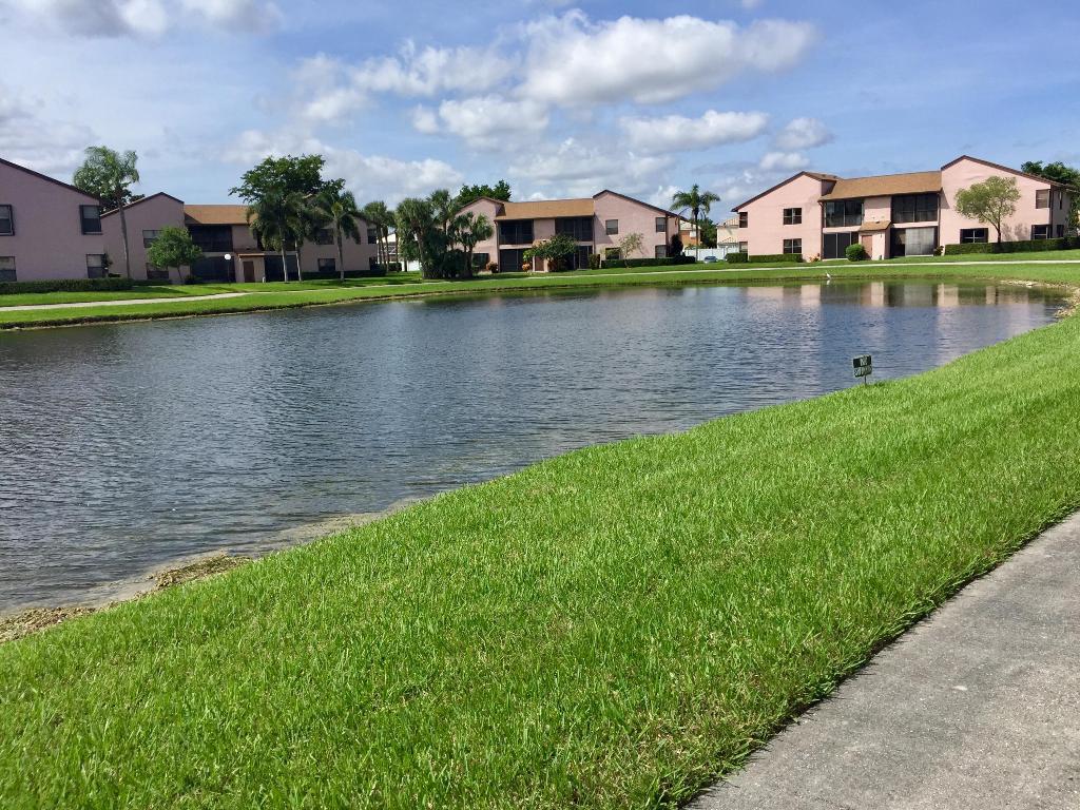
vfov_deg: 48.2
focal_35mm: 29
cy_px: 405
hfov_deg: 61.7
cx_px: 540
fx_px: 905
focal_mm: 4.15
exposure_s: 1/2639
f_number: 2.2
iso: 32
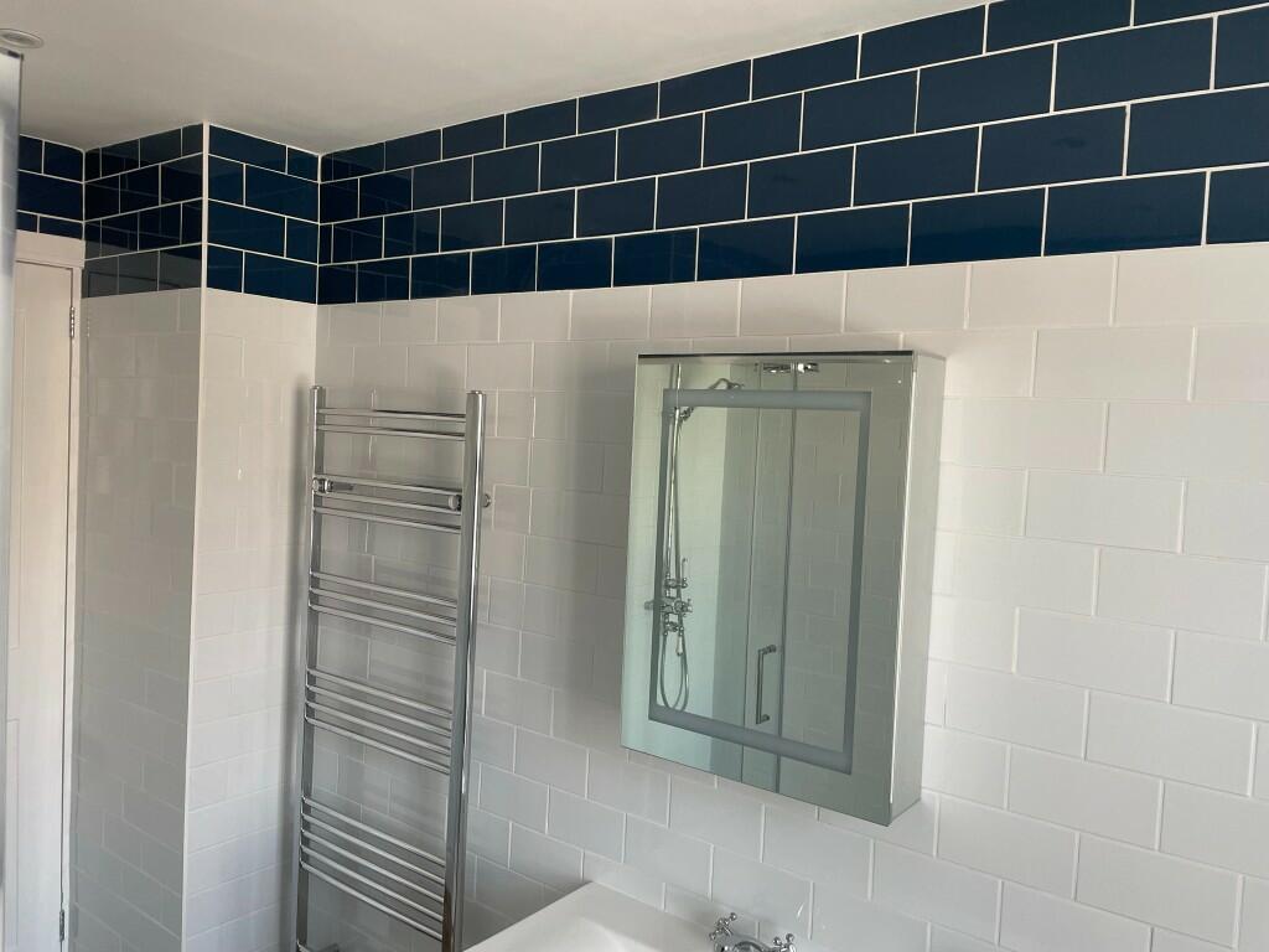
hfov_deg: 67.3
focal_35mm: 26
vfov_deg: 53.1
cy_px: 476
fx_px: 953
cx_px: 634
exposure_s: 1/104
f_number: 1.6
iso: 125
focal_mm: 4.2
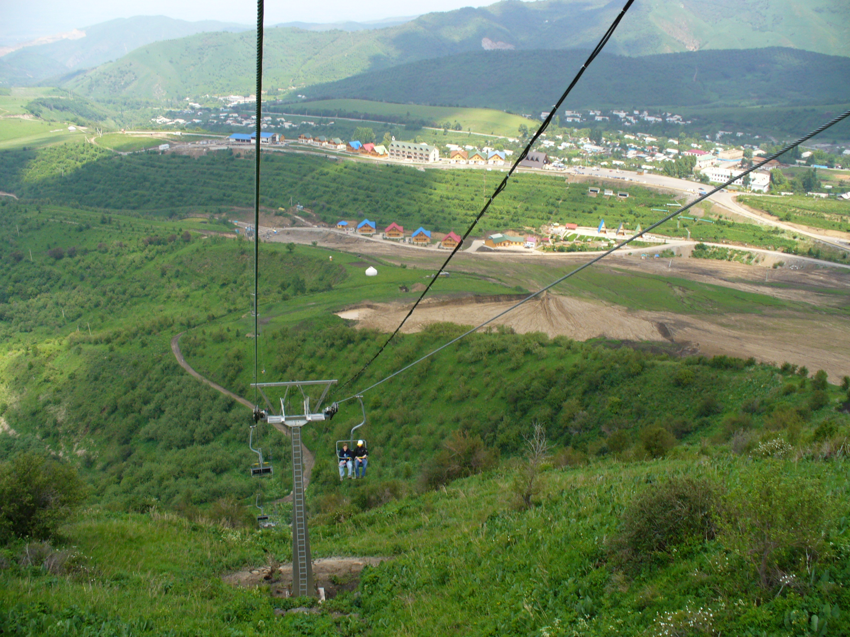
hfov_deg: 50.1
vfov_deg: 38.7
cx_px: 425
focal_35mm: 37
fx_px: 909
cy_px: 318
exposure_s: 1/160
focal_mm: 6.1
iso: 80
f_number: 5.6
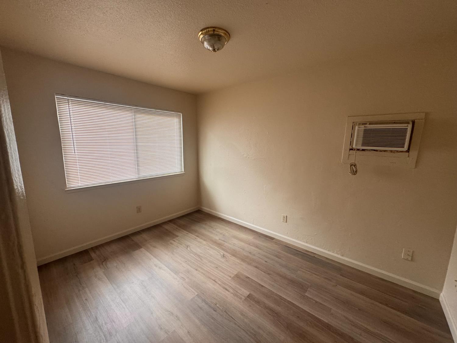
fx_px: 185
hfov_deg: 102.1
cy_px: 172
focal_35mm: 14
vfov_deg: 85.7
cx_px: 228
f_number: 2.2
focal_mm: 2.22
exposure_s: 1/120
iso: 200
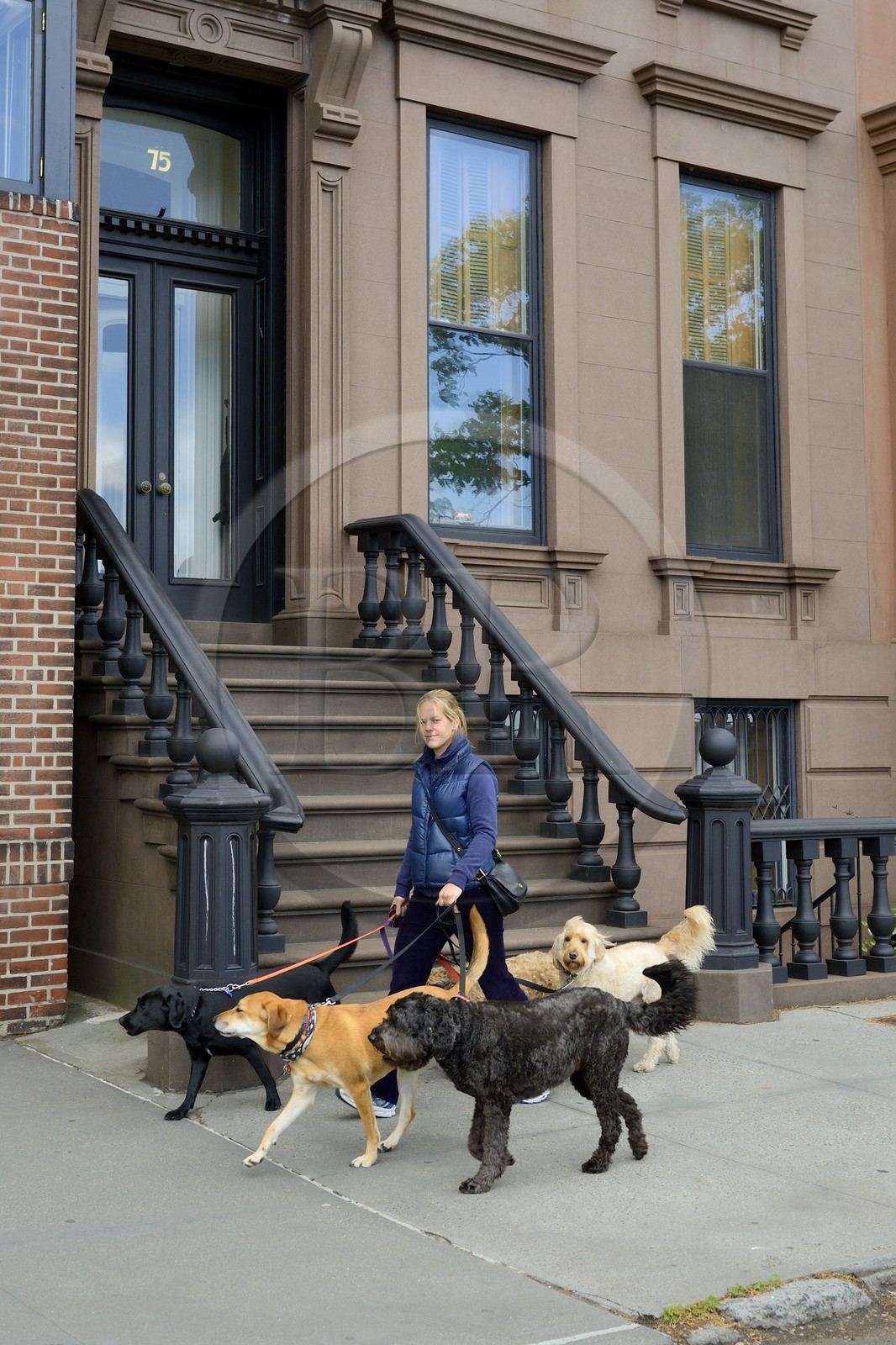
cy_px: 672
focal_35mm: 38
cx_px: 448
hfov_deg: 35.0
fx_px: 1419
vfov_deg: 50.7
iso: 400
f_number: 5
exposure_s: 1/400
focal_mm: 38
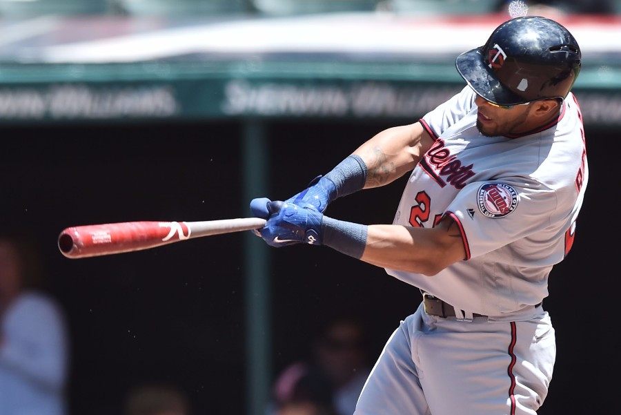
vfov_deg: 3.4
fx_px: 6903
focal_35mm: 400
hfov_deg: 5.2
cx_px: 310
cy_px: 208
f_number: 3.5
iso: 500
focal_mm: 400
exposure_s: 1/4000
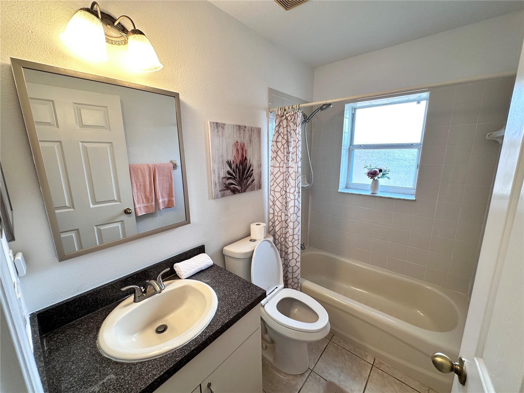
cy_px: 196
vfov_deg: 85.7
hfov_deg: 102.1
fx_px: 212
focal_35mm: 14
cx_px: 262
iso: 160
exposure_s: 1/120
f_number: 2.2
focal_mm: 2.22
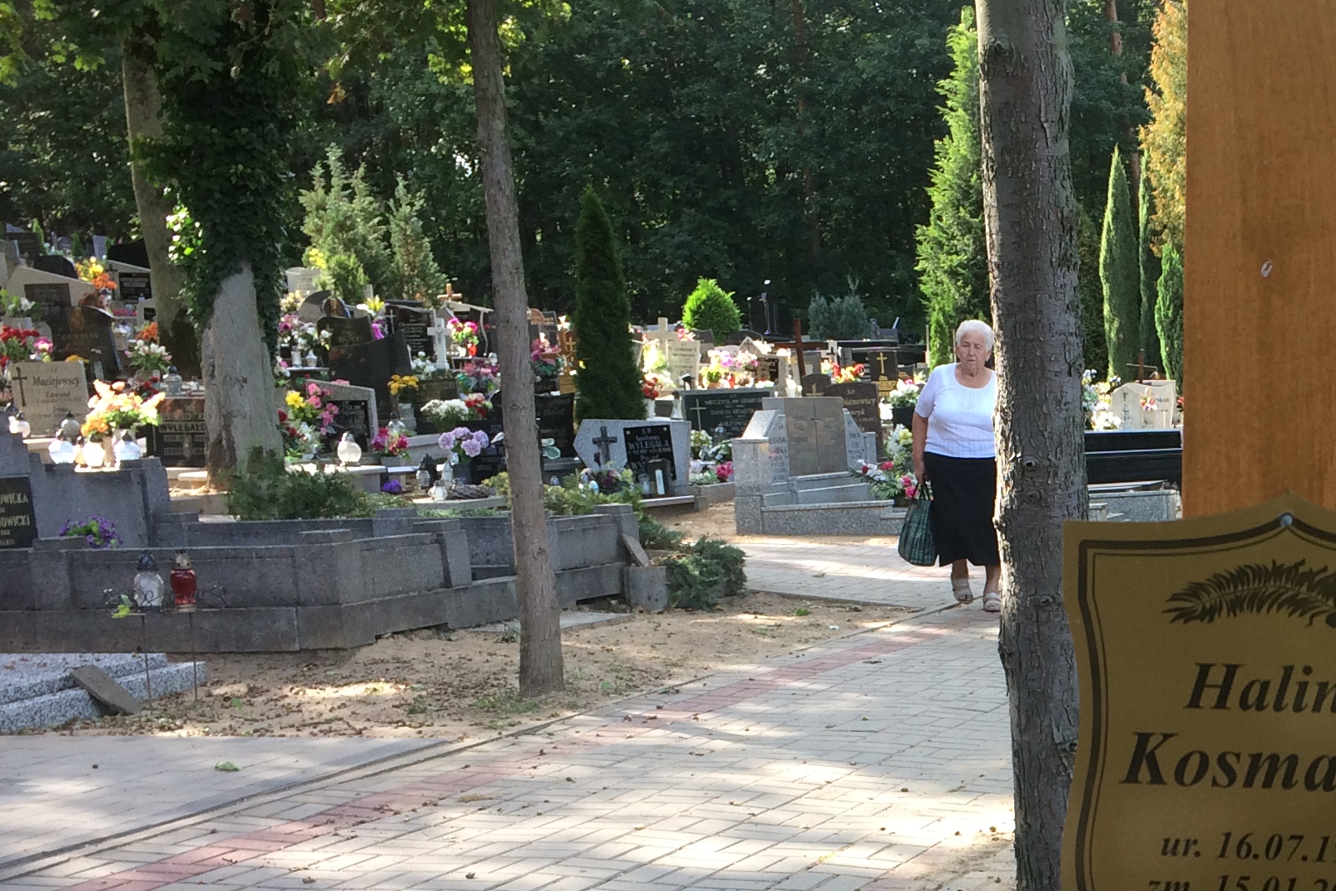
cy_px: 806
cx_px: 1268
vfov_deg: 21.7
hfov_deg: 31.0
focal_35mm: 61
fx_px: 2264
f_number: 2.2
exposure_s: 1/161
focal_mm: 4.15
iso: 32
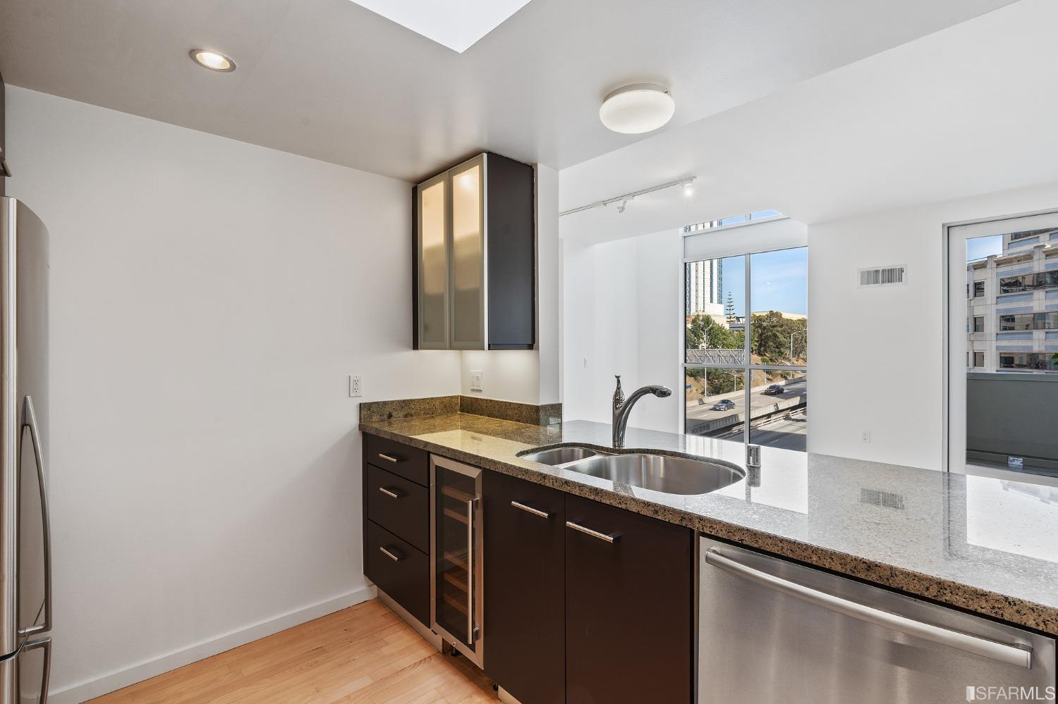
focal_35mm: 16
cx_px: 529
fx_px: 470
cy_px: 352
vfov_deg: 73.7
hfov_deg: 96.8
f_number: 10
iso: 100
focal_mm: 16
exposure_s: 1/3
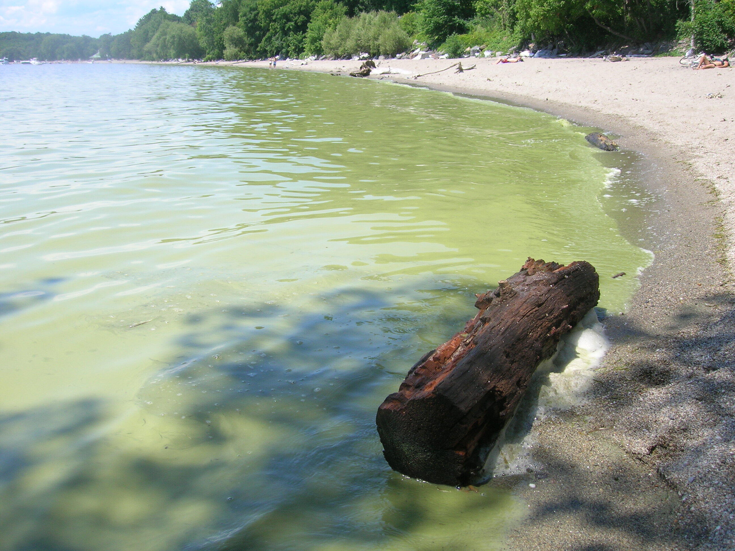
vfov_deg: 41.8
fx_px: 722
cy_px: 276
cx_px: 368
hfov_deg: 54.0
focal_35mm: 34
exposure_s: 1/234
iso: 50
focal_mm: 5.7
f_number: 4.9
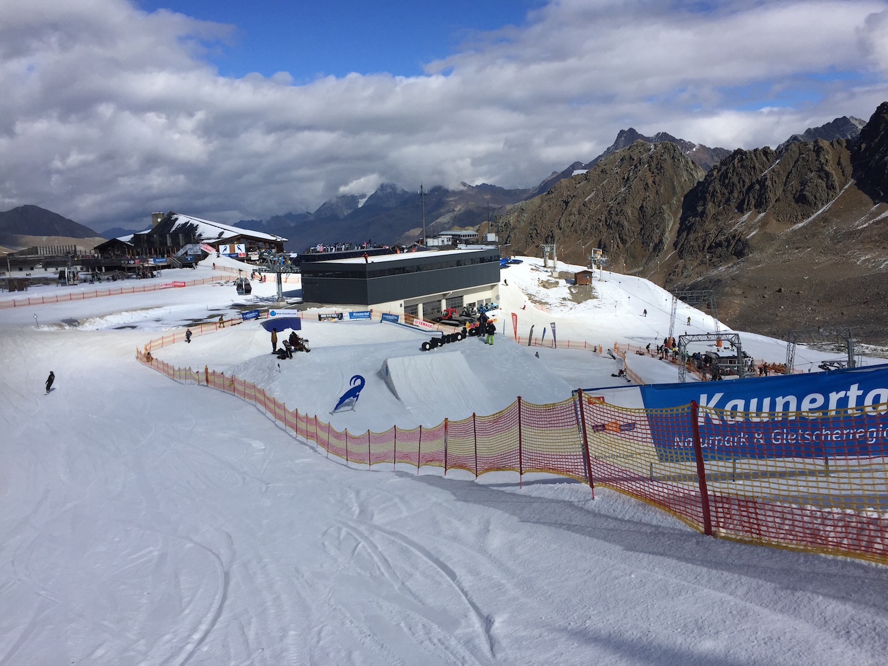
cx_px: 444
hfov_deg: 61.7
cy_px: 333
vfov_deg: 48.2
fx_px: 744
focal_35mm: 29
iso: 32
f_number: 2.2
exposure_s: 1/4405
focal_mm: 4.15
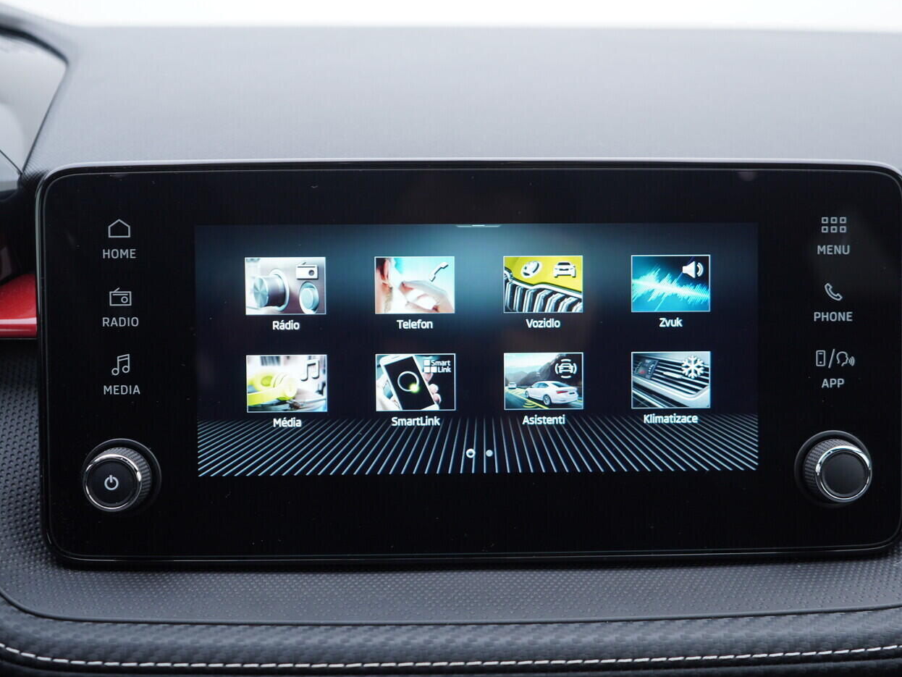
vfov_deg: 36.0
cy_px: 332
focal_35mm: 40
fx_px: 1042
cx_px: 463
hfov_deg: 46.8
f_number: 2.8
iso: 125
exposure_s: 1/40
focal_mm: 24
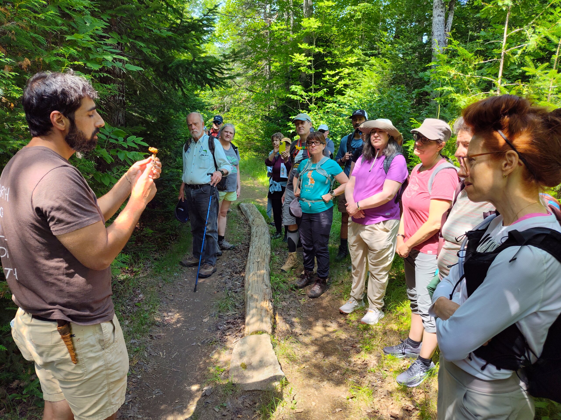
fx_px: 373
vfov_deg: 58.9
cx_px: 280
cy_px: 210
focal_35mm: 23
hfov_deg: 73.9
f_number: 1.8
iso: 111
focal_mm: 5.56
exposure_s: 1/200
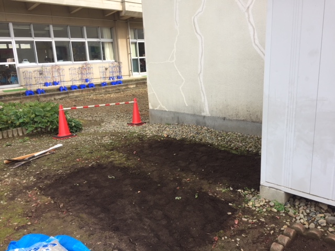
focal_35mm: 29
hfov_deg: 61.7
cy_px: 126
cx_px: 168
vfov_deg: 48.2
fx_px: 281
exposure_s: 1/542
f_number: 2.2
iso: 32
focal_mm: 4.15
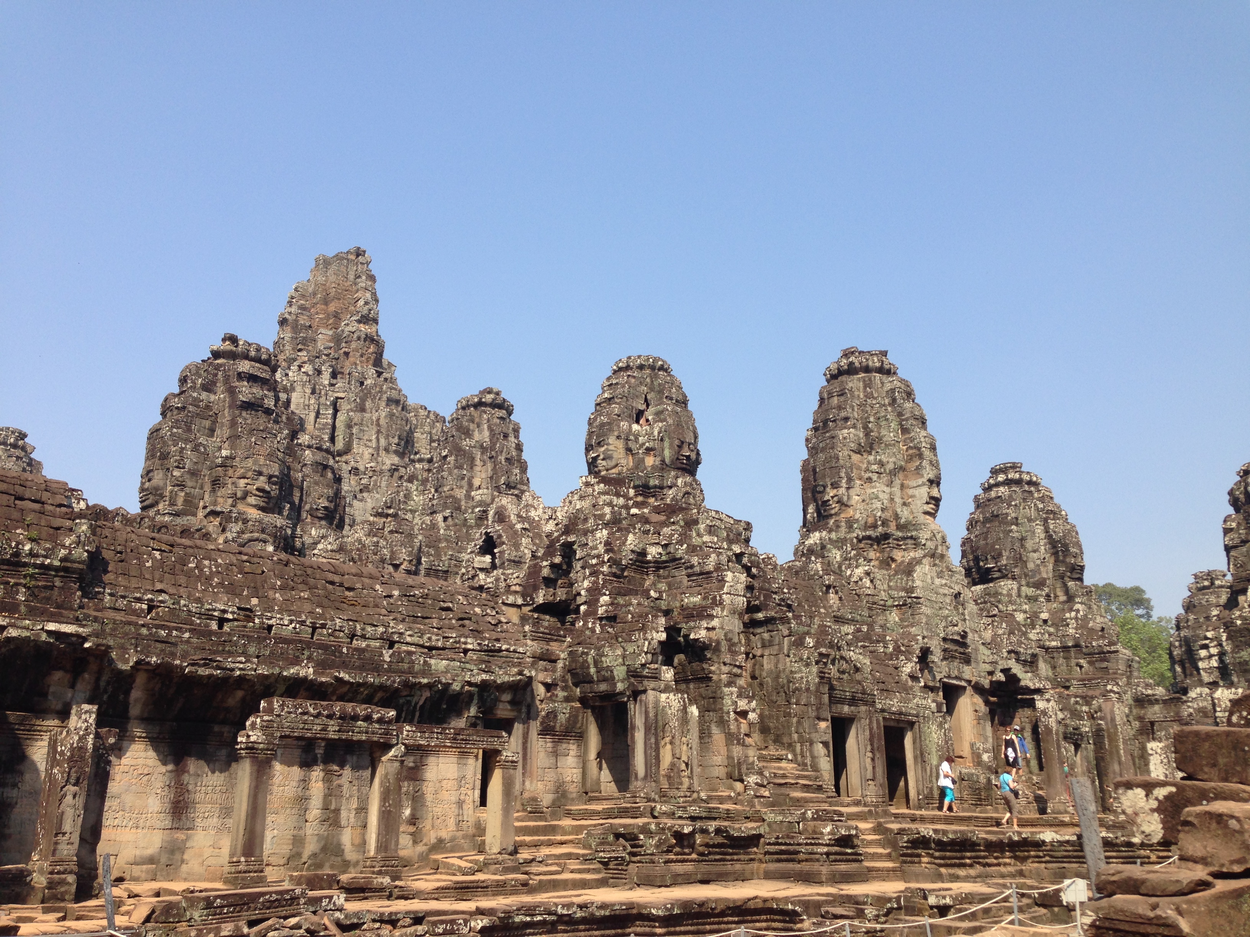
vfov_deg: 42.9
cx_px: 625
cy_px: 468
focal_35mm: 33
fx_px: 1192
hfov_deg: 55.4
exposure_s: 1/1043
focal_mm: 4.12
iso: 50
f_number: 2.4
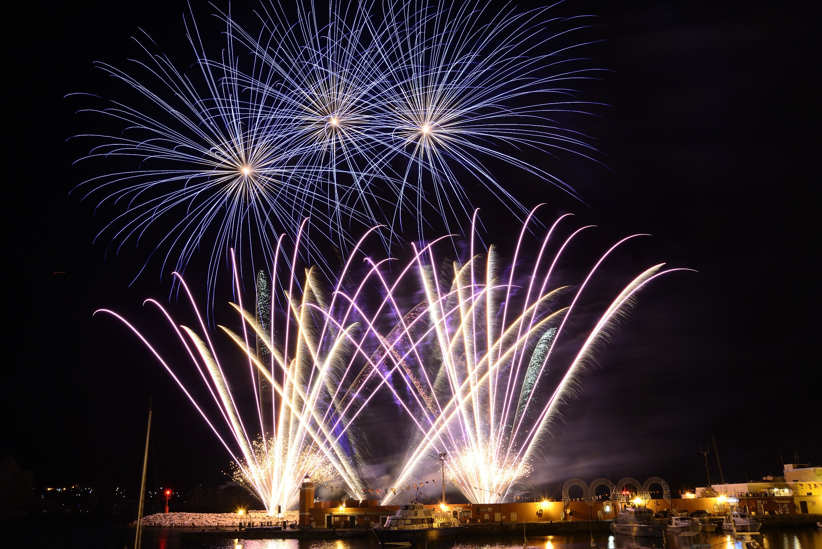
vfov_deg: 46.4
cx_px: 411
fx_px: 639
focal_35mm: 28
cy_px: 274
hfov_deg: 65.5
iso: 400
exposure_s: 10
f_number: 13
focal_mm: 28
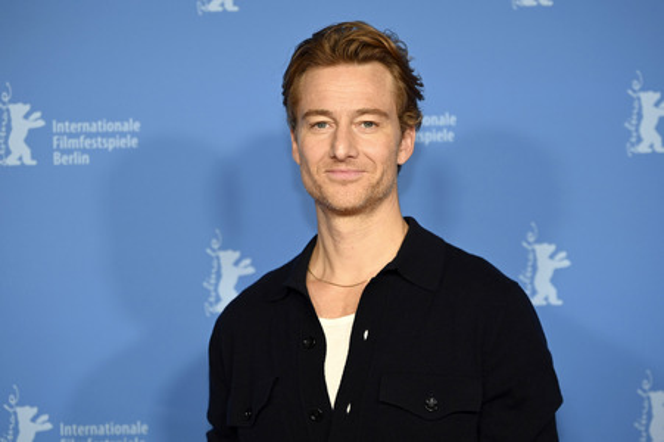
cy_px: 221
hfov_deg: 27.0
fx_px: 1382
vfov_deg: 18.2
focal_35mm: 75
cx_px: 332
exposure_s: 1/160
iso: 320
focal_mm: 75
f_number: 2.8
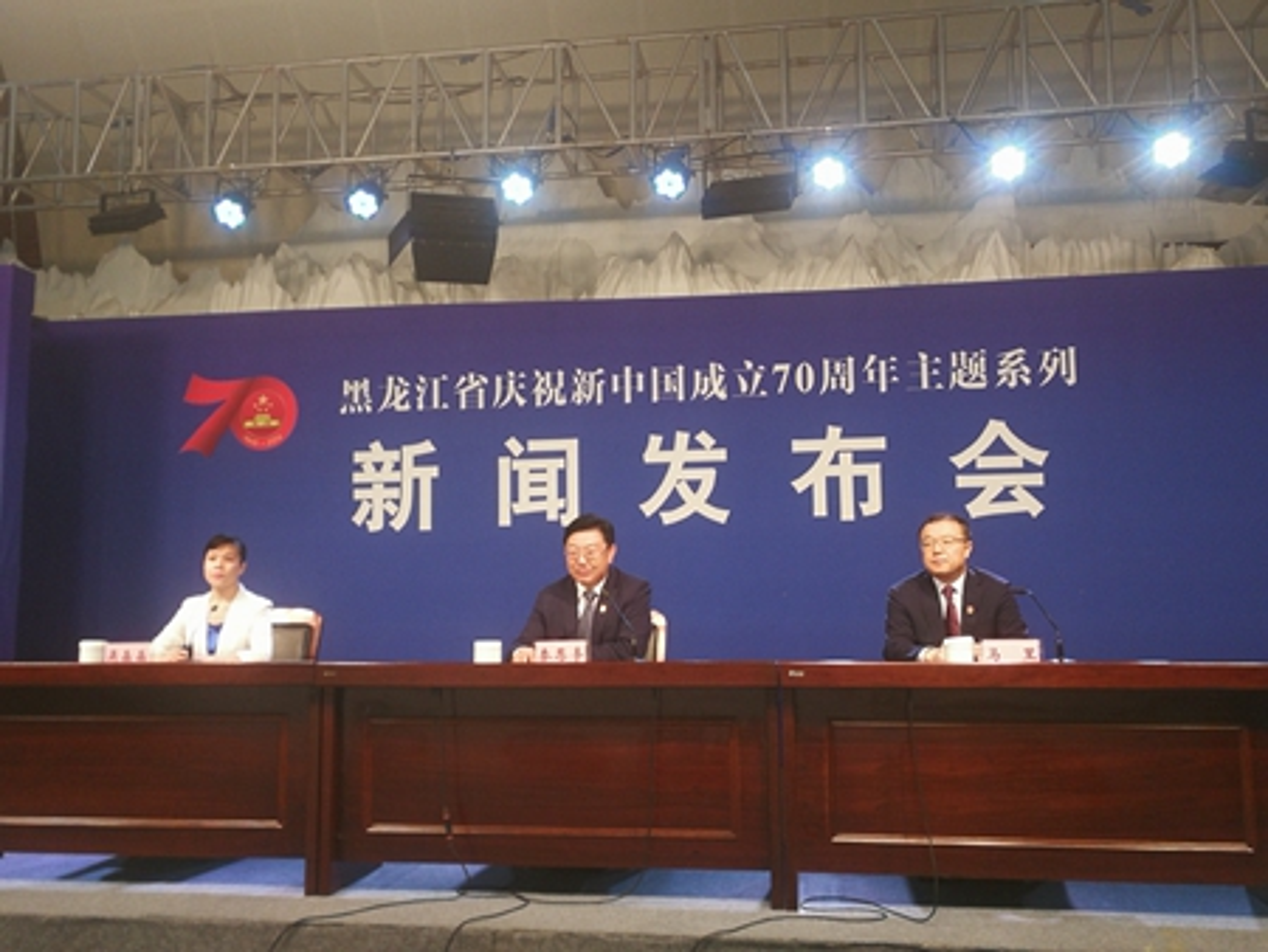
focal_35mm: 31
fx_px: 1136
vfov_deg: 45.5
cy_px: 476
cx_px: 634
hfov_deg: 58.3
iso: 250
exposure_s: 1/33.3
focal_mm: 3.95
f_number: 2.2
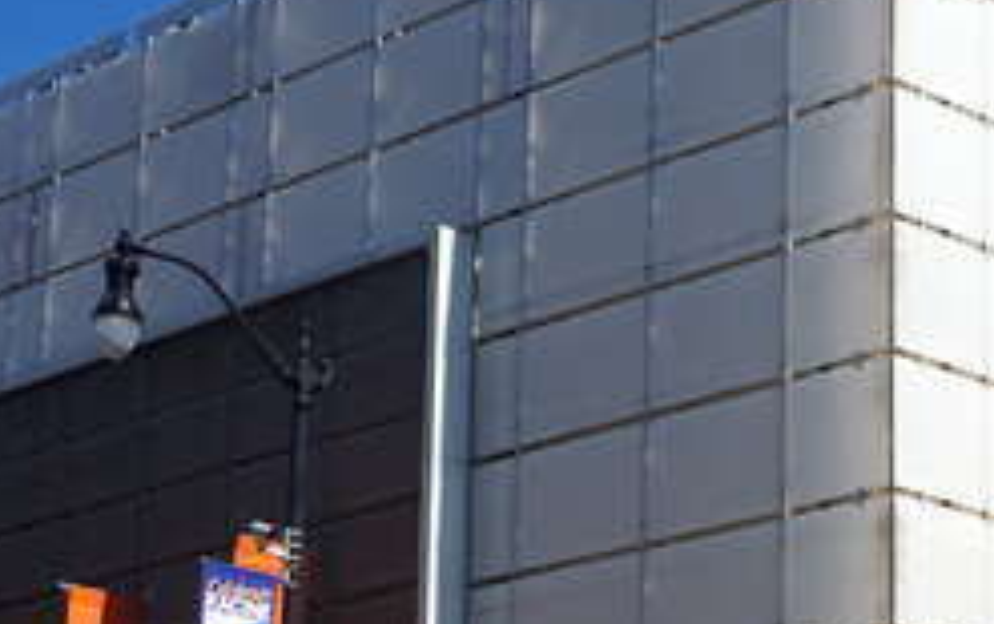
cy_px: 626
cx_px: 869
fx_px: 3082
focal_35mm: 114
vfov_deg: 11.4
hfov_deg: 18.1
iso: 100
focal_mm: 23
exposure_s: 1/200
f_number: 11
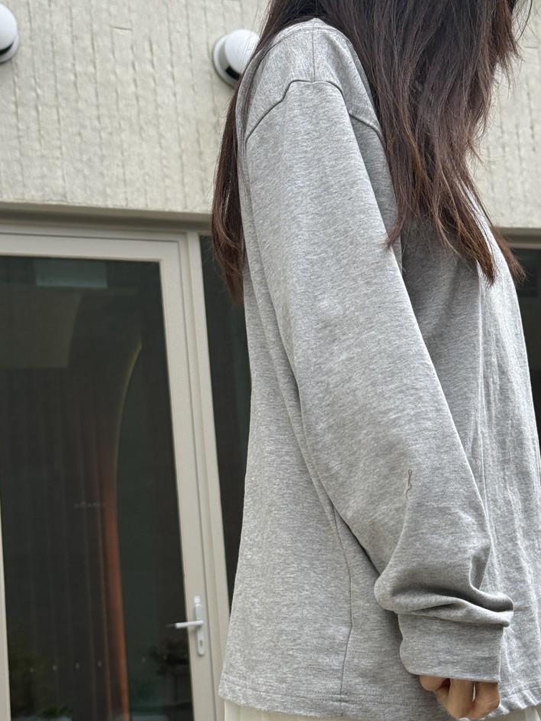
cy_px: 380
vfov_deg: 37.5
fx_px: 1063
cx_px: 287
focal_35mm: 51
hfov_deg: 28.6
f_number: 1.78
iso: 80
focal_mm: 6.76
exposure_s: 1/434
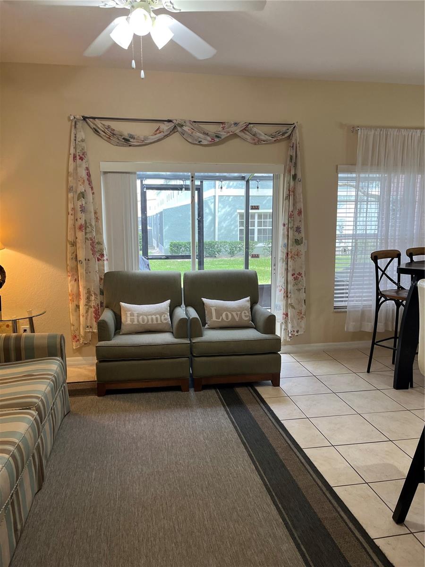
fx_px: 426
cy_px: 284
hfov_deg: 53.1
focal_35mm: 26
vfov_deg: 67.3
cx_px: 212
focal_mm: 5.1
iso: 125
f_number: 1.6
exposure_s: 1/120
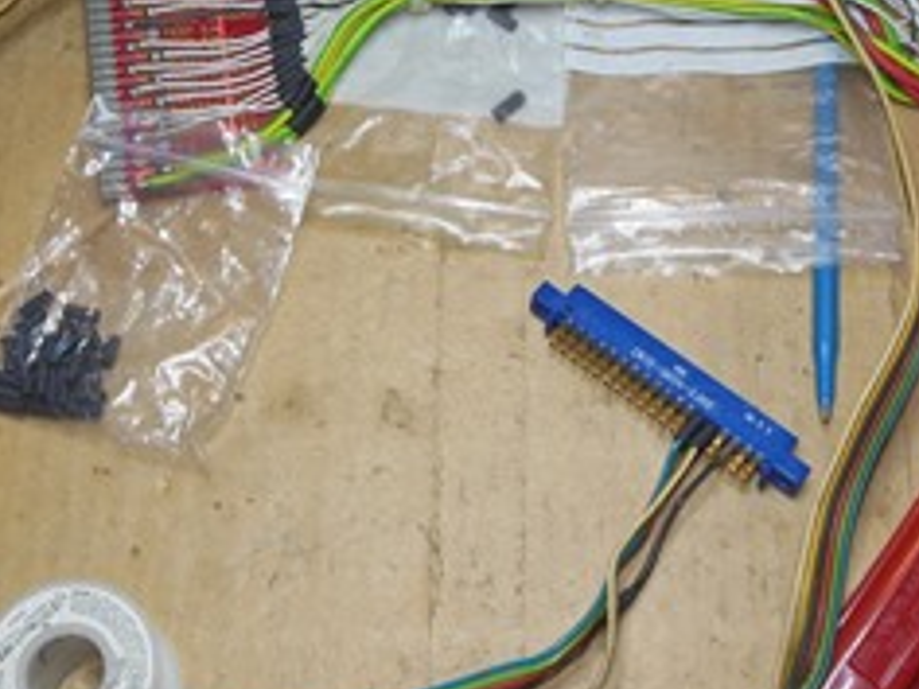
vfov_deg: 26.5
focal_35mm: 55
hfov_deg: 34.9
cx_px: 491
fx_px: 1460
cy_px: 269
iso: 125
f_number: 3.3
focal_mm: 5.2
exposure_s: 1/30
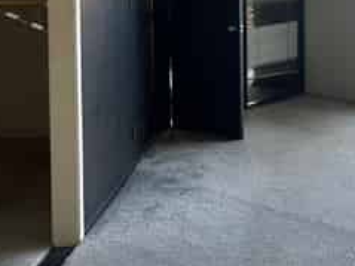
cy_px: -53
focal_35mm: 66
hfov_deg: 25.5
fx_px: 677
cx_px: 455
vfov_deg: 20.8
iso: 160
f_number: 1.78
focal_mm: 6.86
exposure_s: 1/121
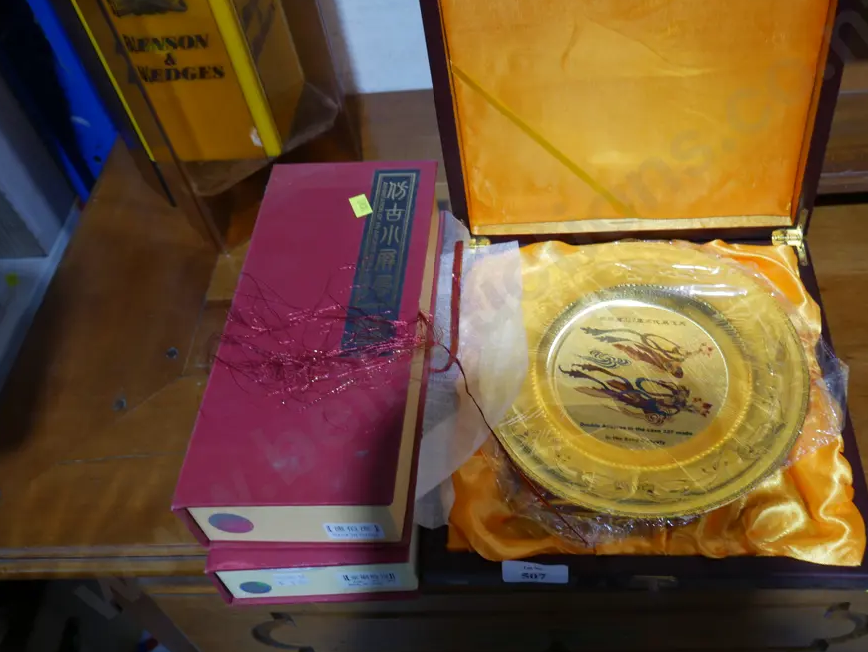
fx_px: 828
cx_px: 492
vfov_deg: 42.9
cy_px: 302
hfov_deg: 55.2
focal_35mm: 33
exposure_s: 1/60
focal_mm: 14
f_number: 3.5
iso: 250
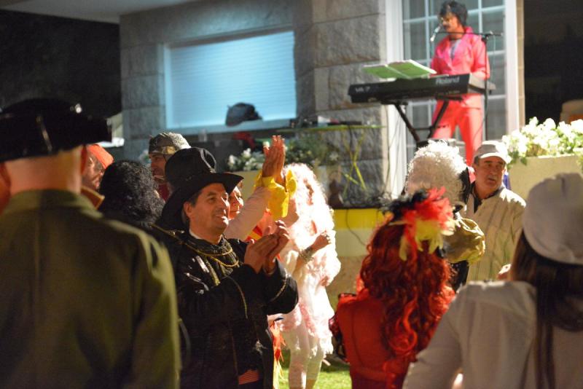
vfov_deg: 19.5
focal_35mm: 70
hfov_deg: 28.8
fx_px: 1134
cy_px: 194
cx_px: 292
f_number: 2.8
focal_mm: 70
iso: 6400
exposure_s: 1/80
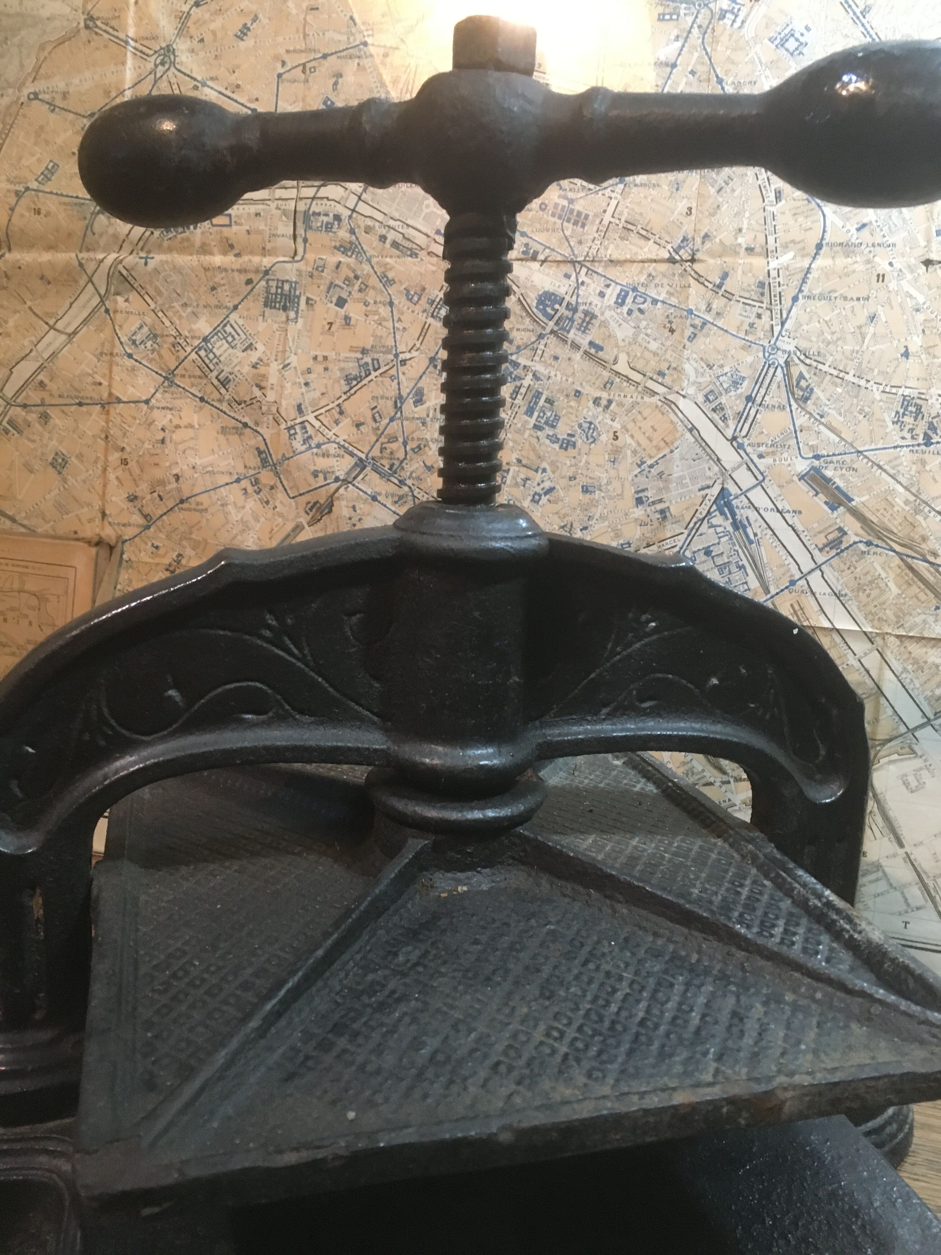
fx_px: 1051
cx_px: 470
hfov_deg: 48.2
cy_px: 628
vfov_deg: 61.7
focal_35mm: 29
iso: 200
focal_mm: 4.15
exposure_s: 1/17
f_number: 2.2
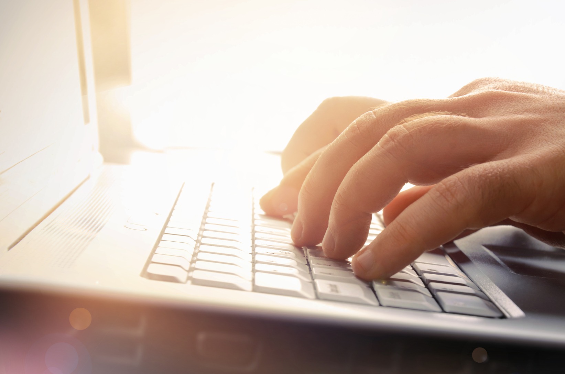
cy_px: 187
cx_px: 282
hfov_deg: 20.7
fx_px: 1550
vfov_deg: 13.8
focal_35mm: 99
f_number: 11
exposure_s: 1/125
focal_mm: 66
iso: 125
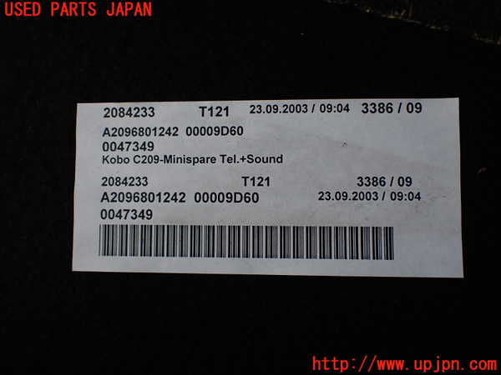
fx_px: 434
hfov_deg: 60.0
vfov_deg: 46.8
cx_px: 250
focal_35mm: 30
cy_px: 188
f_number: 2.3
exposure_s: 1/125
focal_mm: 5.4
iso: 100
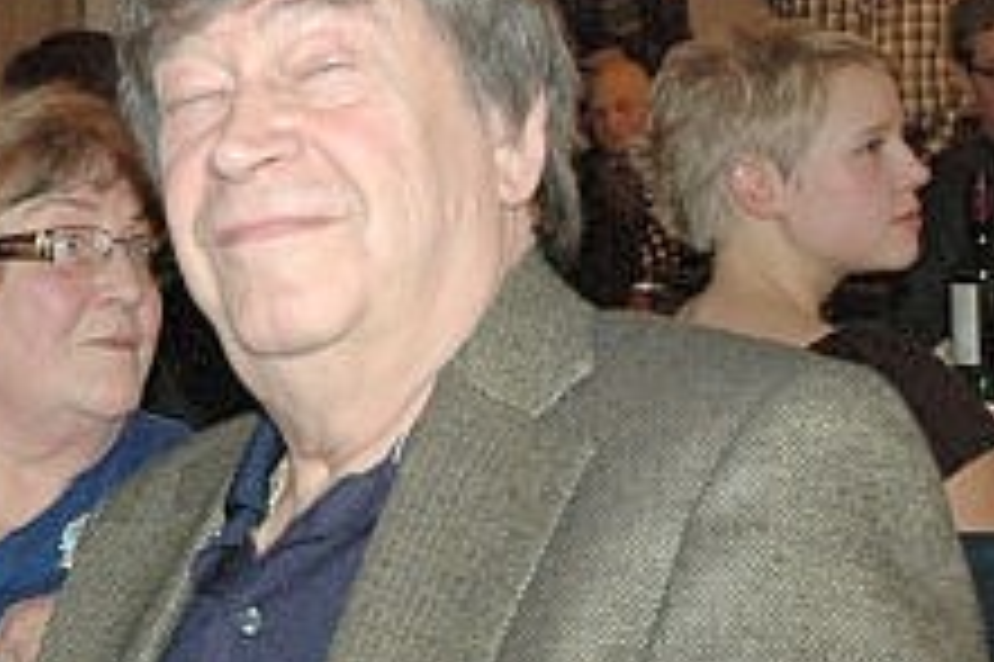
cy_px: 113
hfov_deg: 20.2
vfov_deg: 13.9
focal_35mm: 98
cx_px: -9
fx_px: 2704
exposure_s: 1/60
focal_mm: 24
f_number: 5
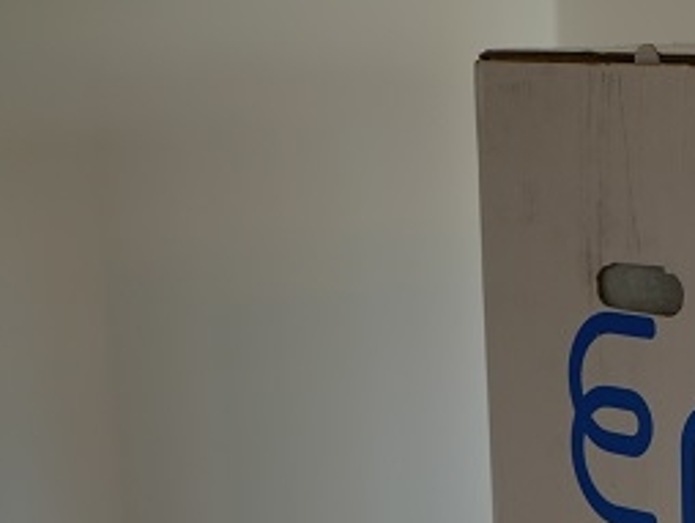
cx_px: 810
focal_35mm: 118
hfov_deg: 16.1
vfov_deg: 12.3
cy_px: 613
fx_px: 2371
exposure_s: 1/100
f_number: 1.7
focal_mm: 25
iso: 200
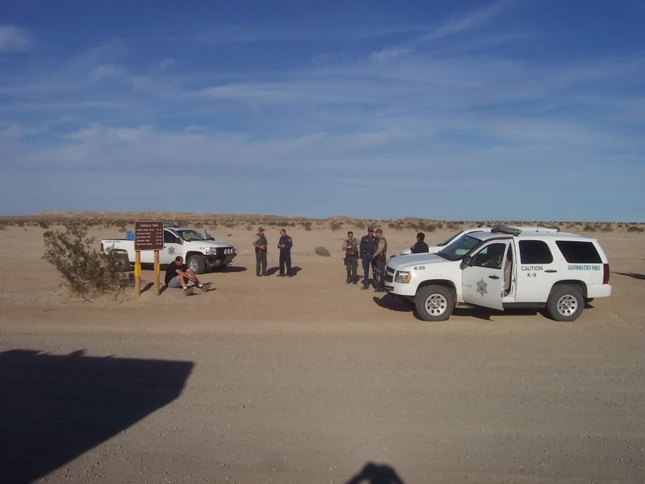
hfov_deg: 50.1
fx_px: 689
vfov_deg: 38.7
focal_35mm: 37
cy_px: 242
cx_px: 322
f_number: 5.6
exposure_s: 1/1000
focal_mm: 5.6
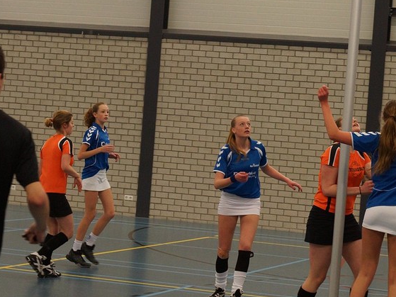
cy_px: 116
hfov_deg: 14.9
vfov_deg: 11.2
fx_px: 1510
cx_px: 238
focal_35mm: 132
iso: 1000
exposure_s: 1/160
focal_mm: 50
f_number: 4
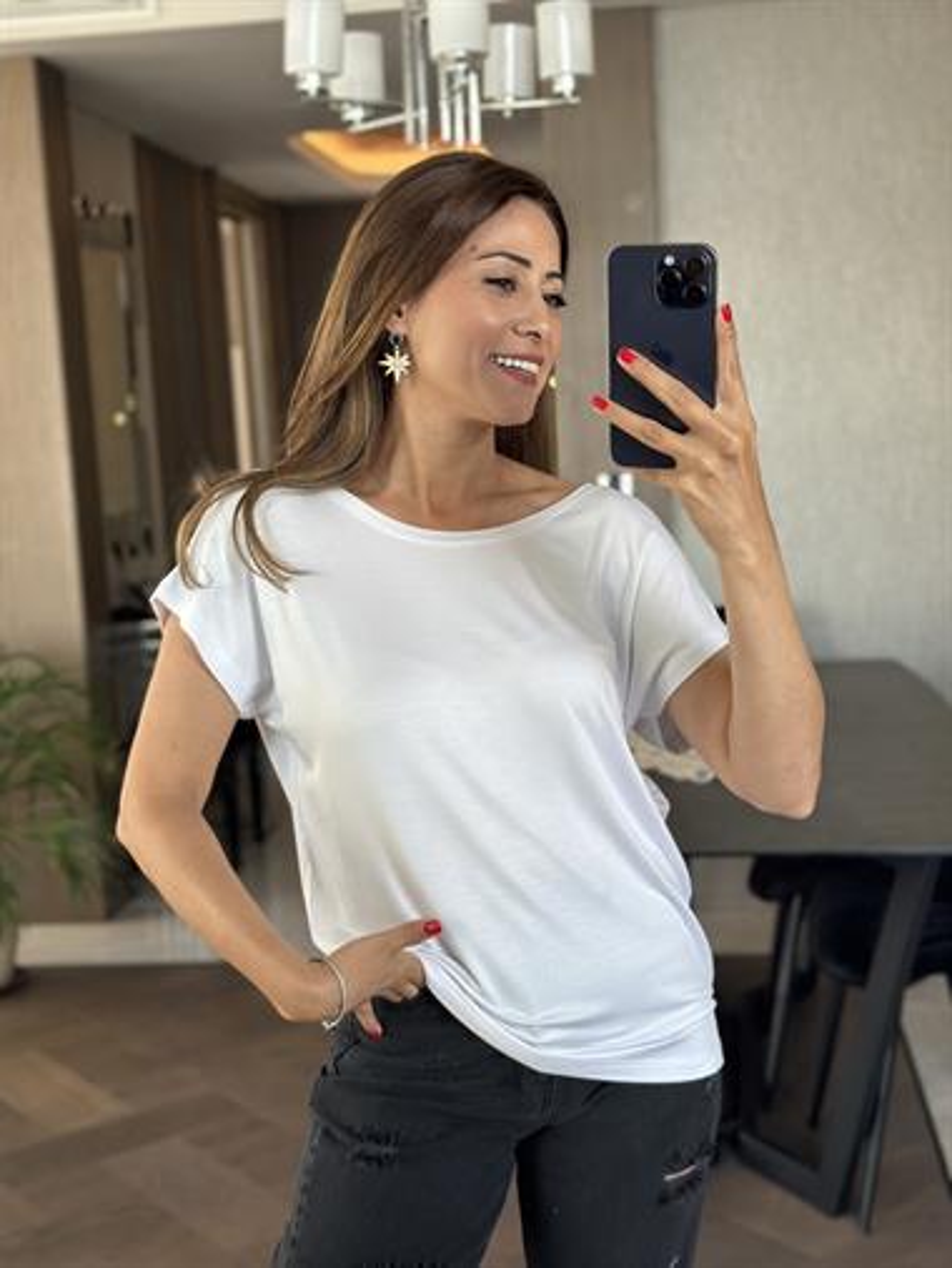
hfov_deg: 30.3
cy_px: 634
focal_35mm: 48
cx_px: 476
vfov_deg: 39.6
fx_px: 1759
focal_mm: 6.86
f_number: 1.78
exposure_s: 1/86
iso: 125
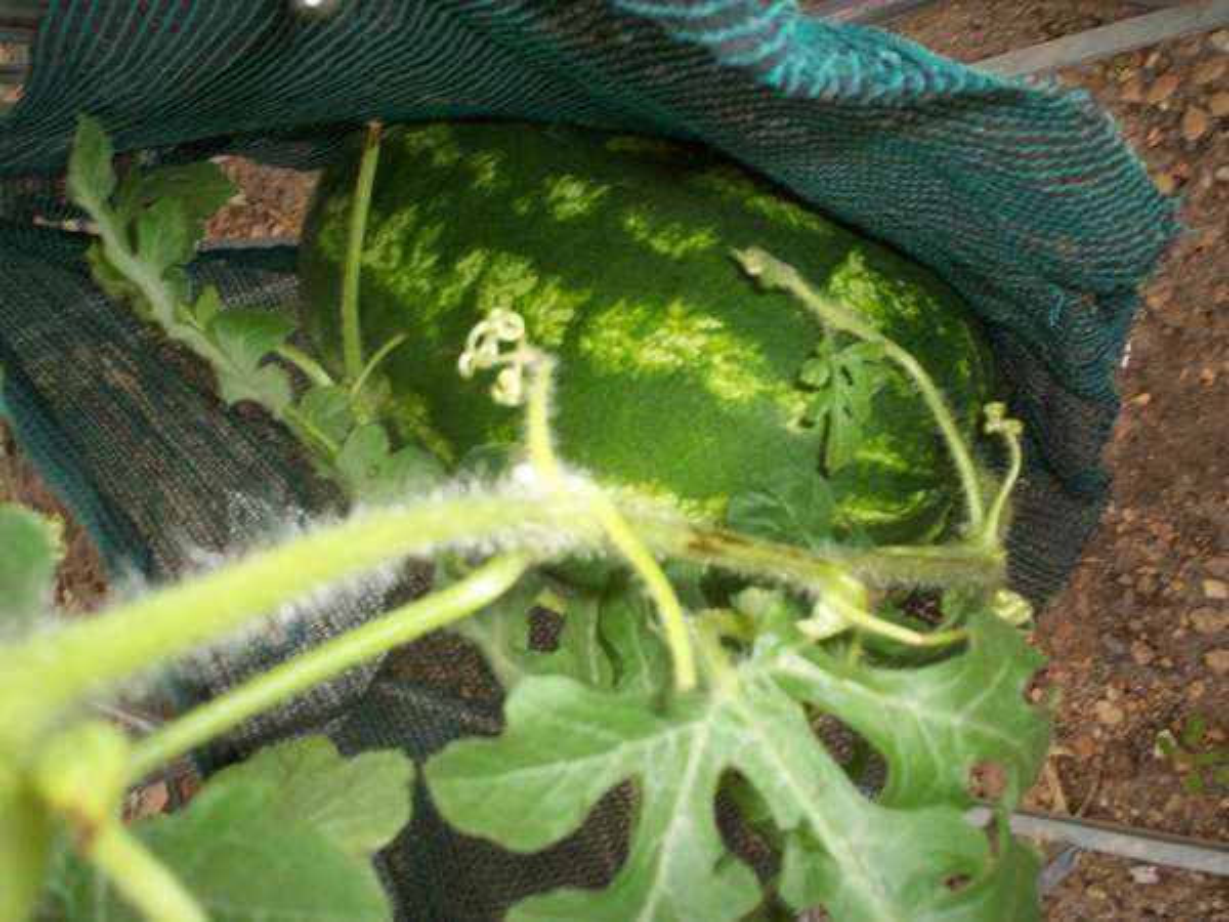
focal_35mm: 36
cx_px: 614
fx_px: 1278
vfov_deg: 39.7
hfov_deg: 51.4
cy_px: 461
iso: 140
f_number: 4.5
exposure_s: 1/64
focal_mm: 5.9
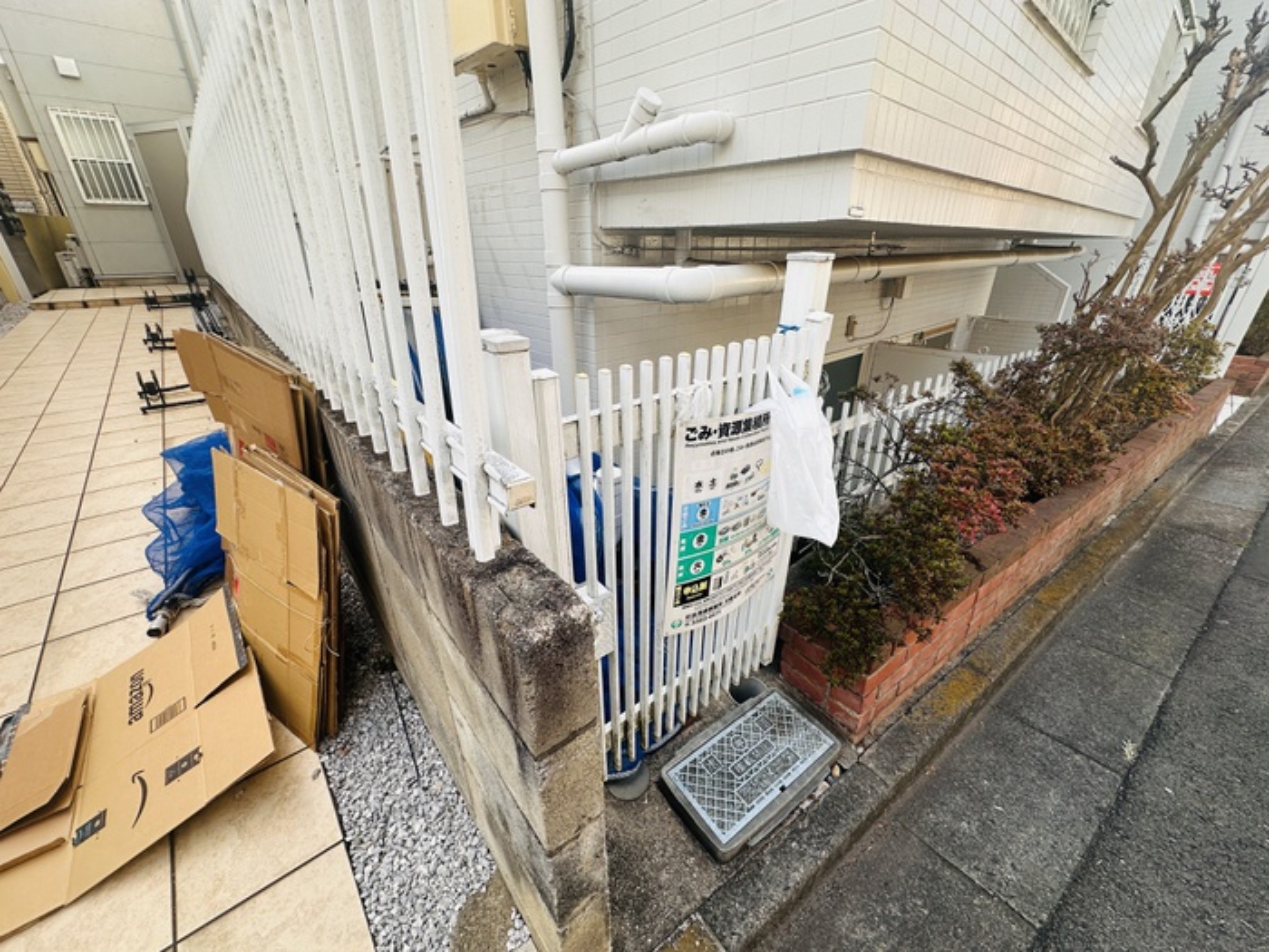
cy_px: 476
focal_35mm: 14
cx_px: 634
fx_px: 513
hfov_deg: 102.1
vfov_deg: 85.7
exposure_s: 1/397
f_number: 2.2
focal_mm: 2.22
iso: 40
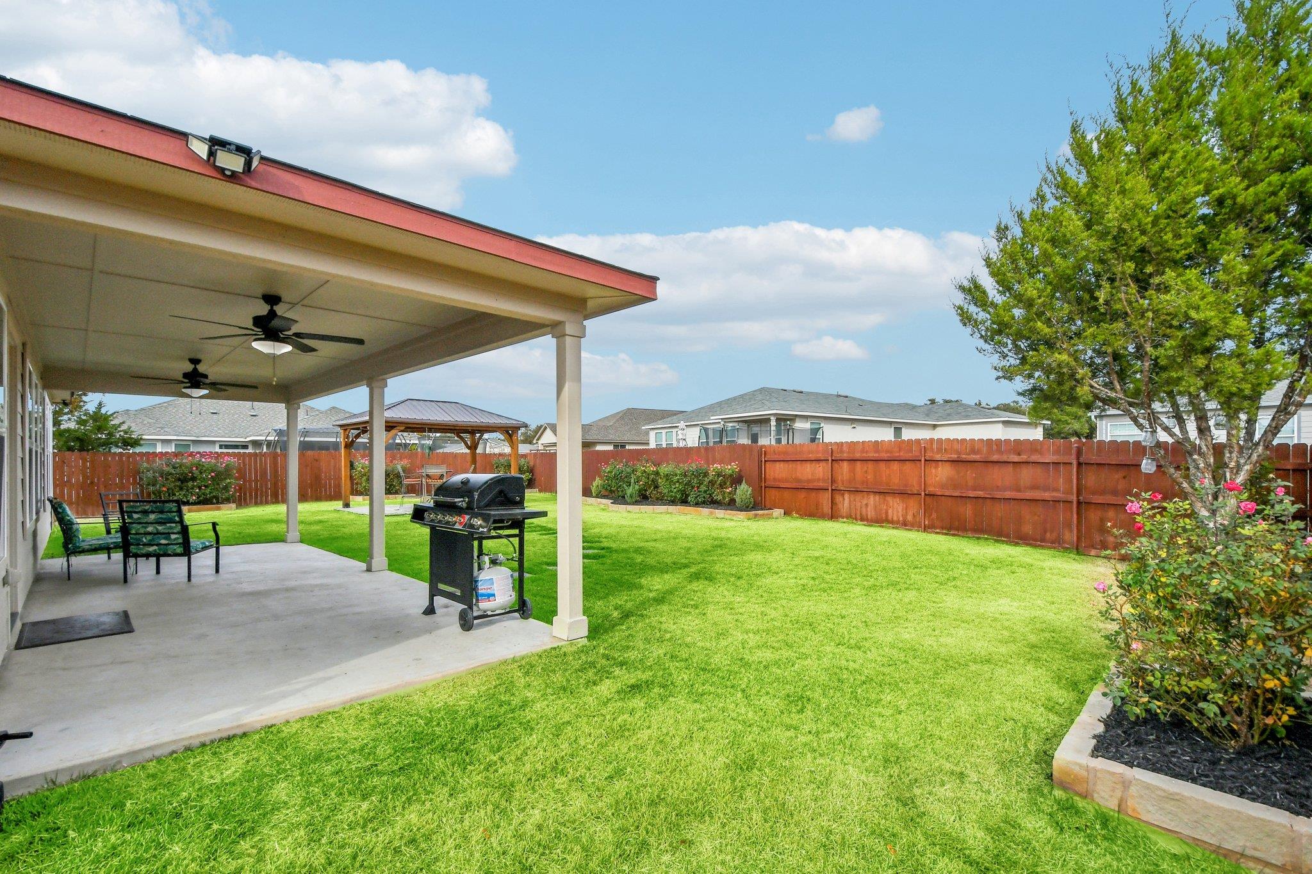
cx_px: 656
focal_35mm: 15
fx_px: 547
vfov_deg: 77.3
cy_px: 437
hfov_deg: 100.4
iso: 400
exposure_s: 1/1000
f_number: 8
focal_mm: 10
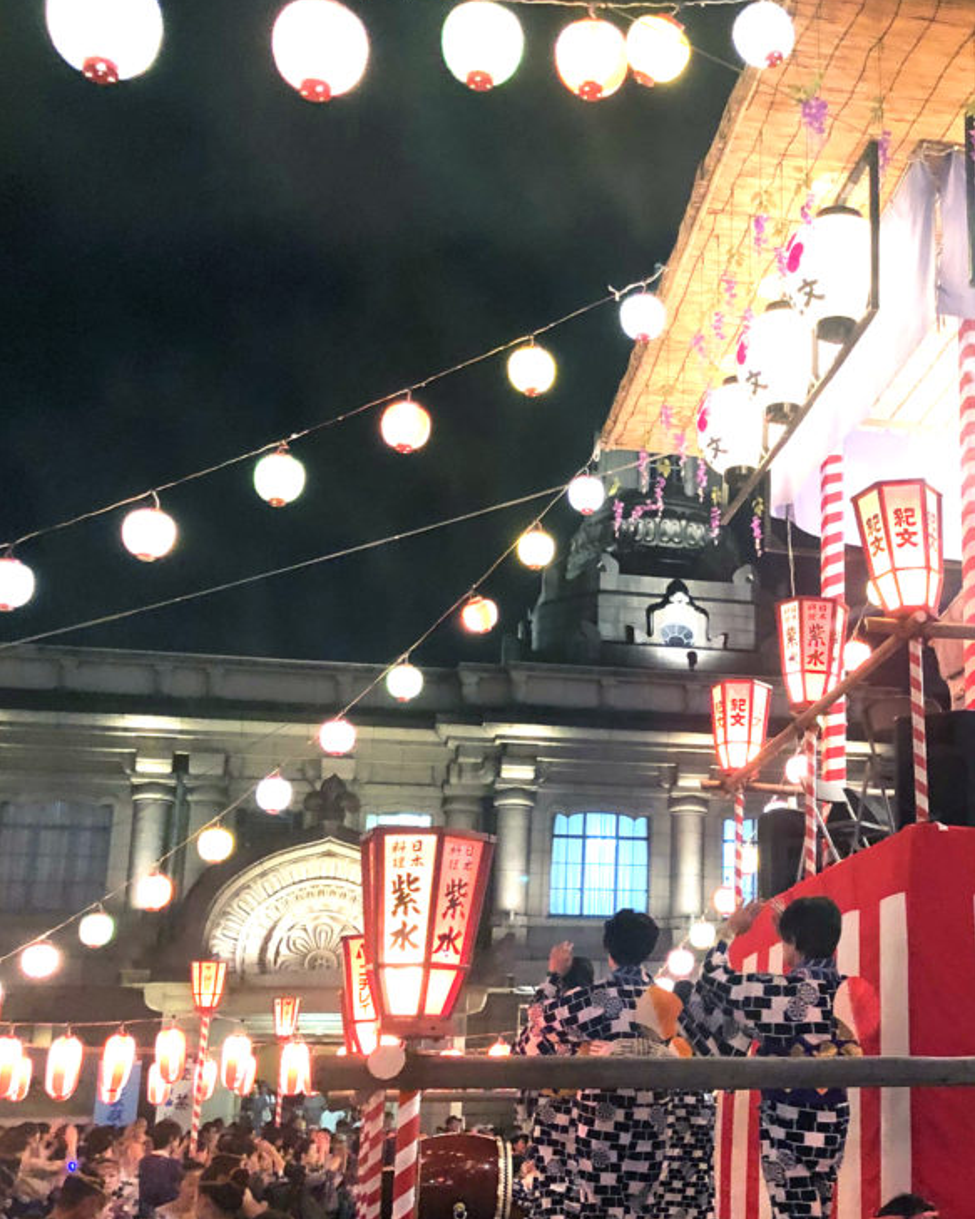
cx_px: 801
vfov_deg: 41.1
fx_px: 1624
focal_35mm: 45
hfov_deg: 32.4
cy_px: 662
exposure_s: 1/17
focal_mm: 4
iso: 100
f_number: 1.8
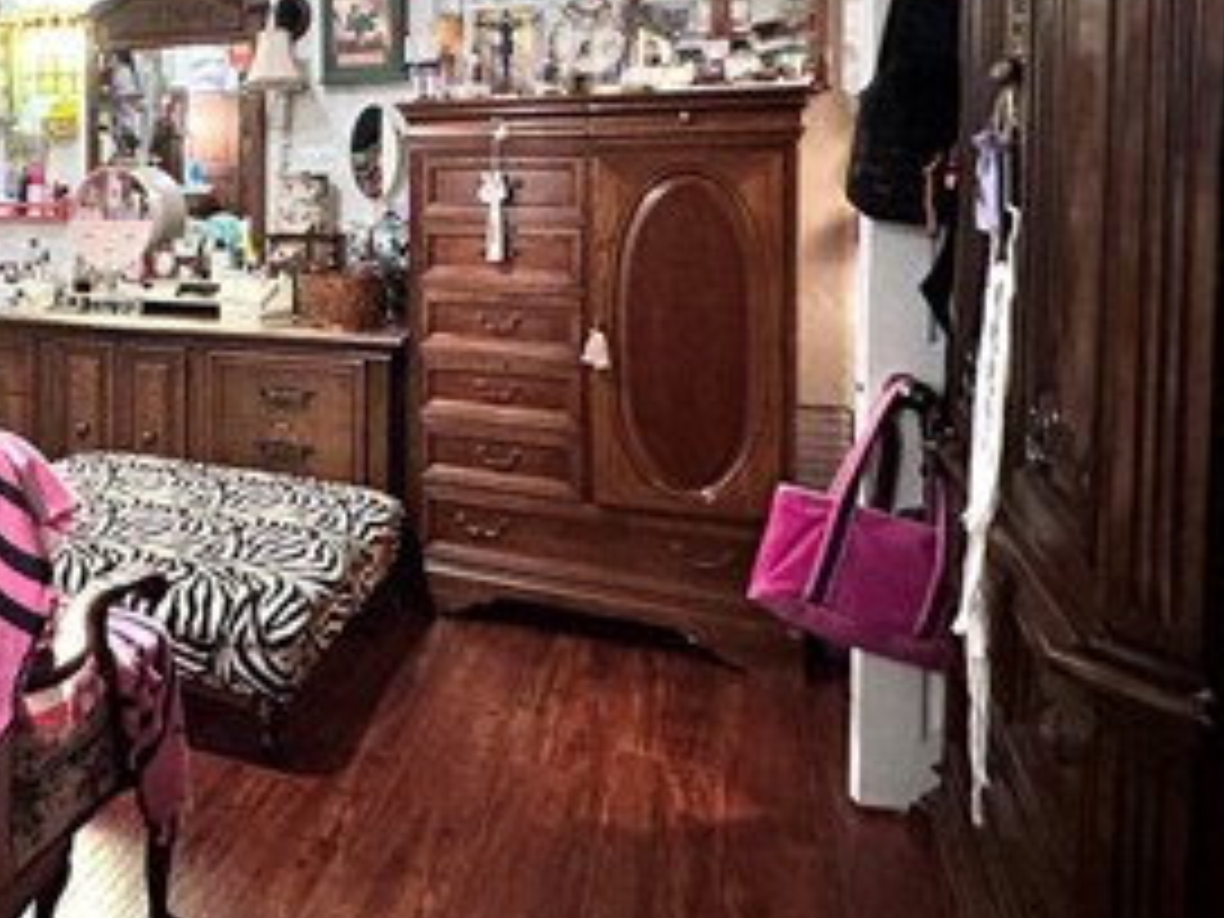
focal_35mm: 33
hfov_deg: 46.4
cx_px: 0
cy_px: 220
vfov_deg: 41.6
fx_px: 1167
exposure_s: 1/40
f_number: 2.2
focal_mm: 2.22
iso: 1250
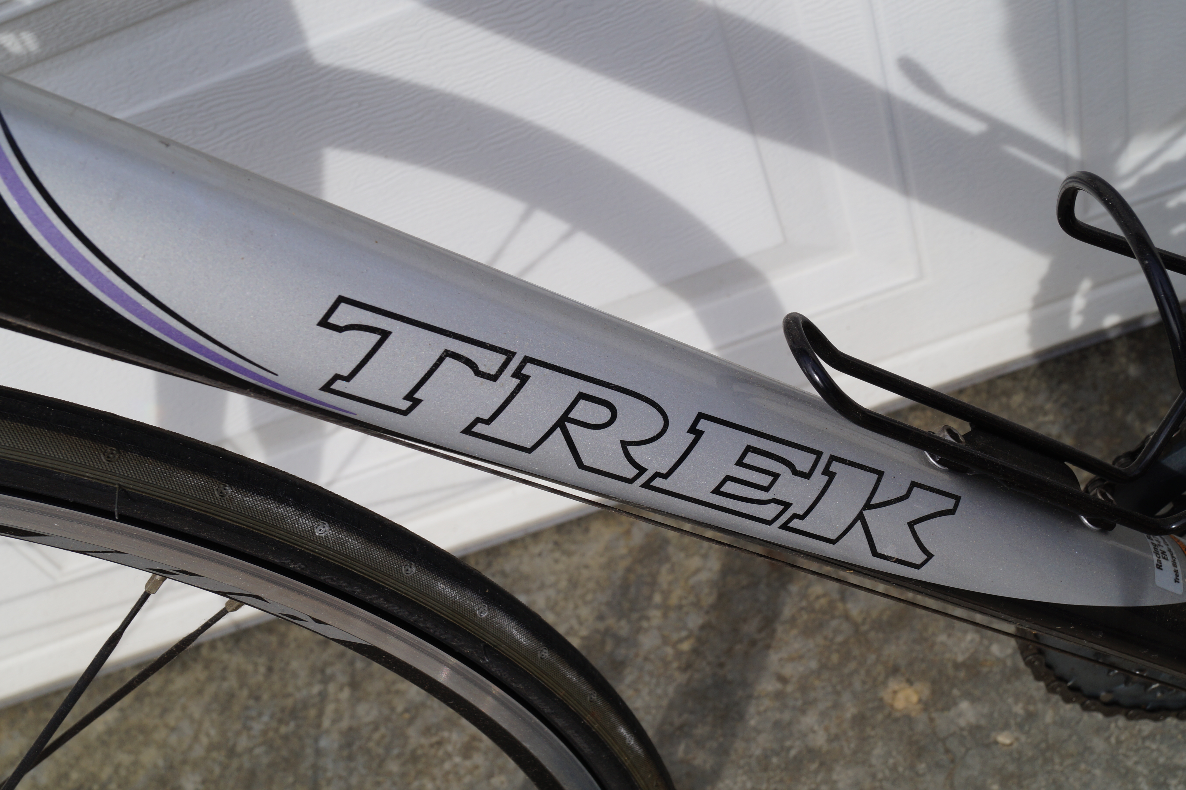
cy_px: 395
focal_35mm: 45
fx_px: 1482
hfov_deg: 43.6
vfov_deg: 29.8
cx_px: 593
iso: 100
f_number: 11
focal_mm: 30
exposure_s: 1/125
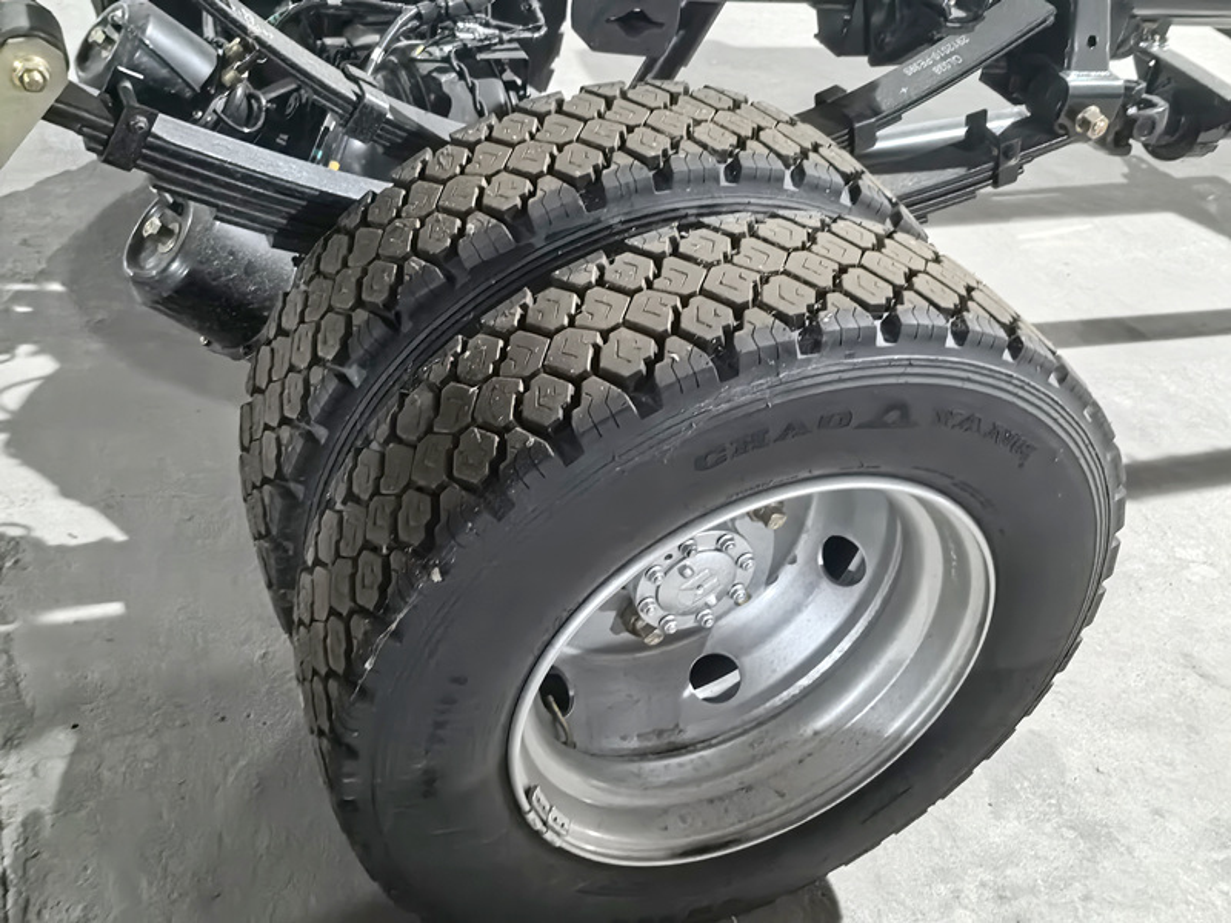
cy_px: 462
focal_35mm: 39
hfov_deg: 47.9
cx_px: 616
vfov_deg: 36.8
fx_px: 1387
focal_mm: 5.75
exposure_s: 1/25
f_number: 1.4
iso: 1000
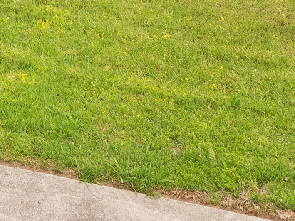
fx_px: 997
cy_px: -505
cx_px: -186
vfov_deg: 9.2
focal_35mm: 117
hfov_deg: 15.2
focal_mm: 8
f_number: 5.6
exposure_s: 1/250
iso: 200
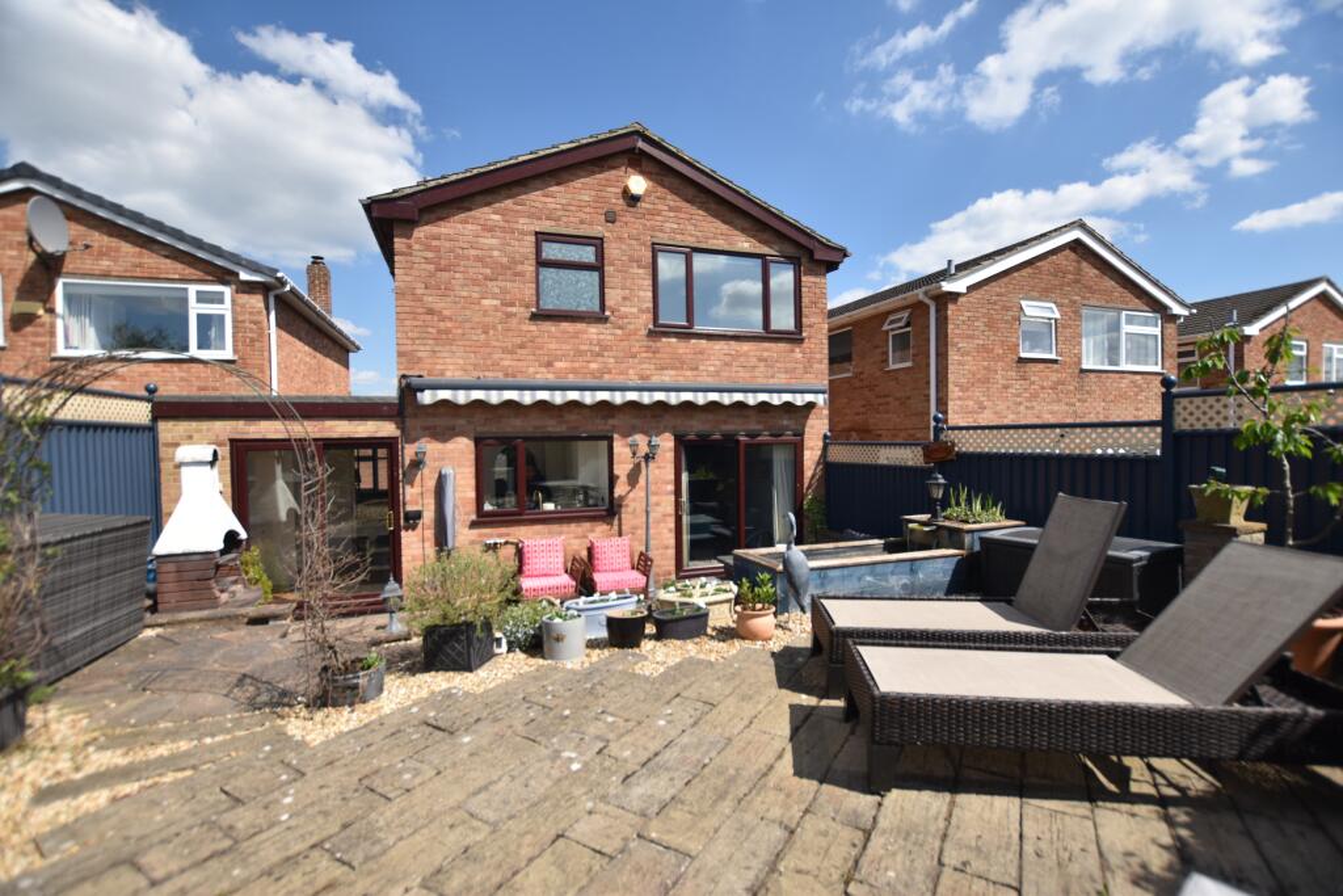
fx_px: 560
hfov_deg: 100.4
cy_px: 448
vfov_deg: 77.3
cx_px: 672
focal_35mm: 15
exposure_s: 1/1600
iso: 100
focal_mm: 10
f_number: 3.5
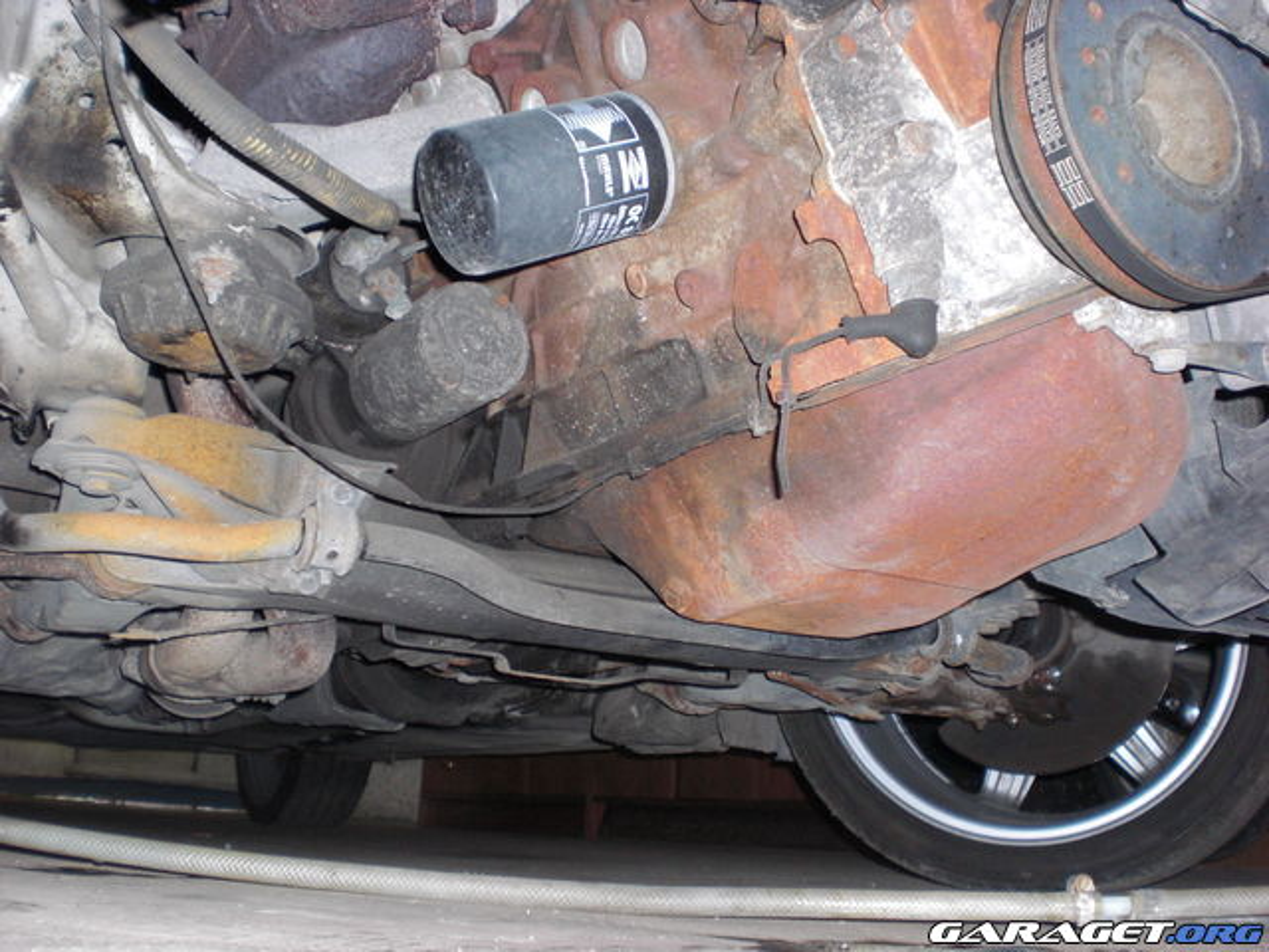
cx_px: 634
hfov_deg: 49.0
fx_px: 1393
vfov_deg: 37.7
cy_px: 476
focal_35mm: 38
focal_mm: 6.3
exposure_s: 1/60
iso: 200
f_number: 3.1
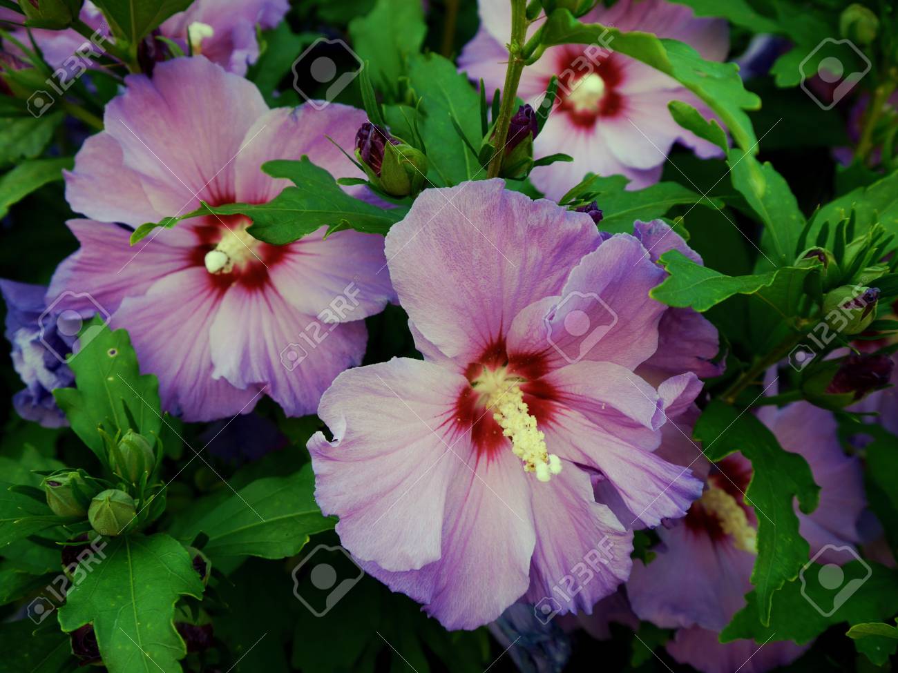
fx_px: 1141
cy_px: 336
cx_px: 449
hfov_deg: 42.9
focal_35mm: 44
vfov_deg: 32.9
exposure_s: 1/125
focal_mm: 22
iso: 160
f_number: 5
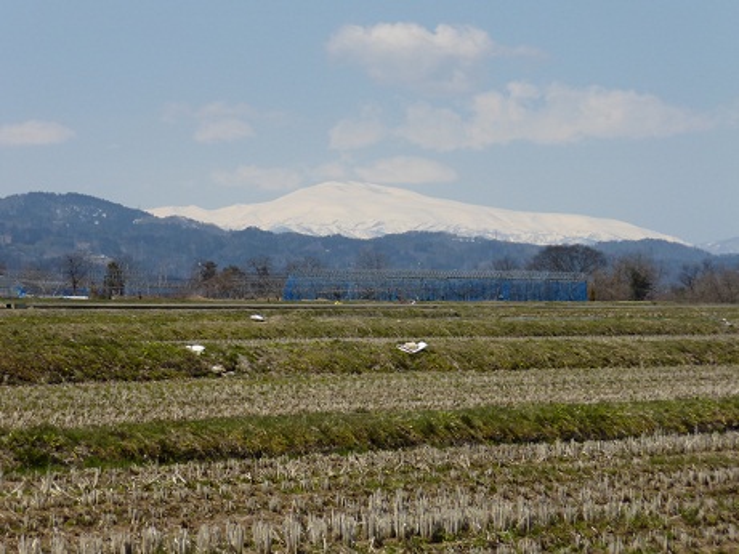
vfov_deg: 8.9
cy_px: 277
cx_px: 370
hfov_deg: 11.9
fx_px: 3545
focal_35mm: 166
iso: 100
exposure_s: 1/640
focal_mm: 26.9
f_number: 5.8
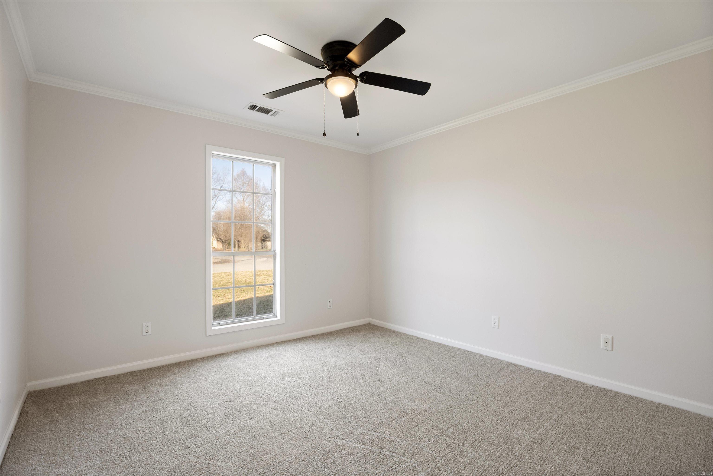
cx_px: 356
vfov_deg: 73.7
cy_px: 238
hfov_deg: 96.7
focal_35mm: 16
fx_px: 317
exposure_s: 1/20
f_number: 5.6
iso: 1250
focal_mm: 16
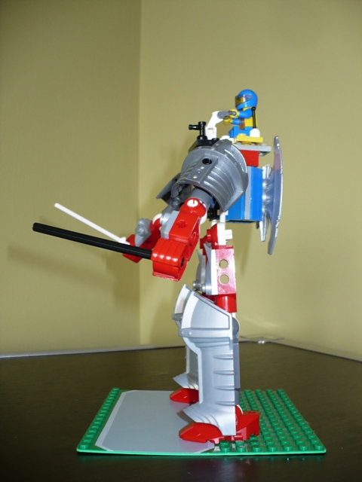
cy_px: 241
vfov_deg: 50.1
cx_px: 181
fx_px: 516
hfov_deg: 38.7
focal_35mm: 37
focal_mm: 6.1
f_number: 2.8
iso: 100
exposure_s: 1/30
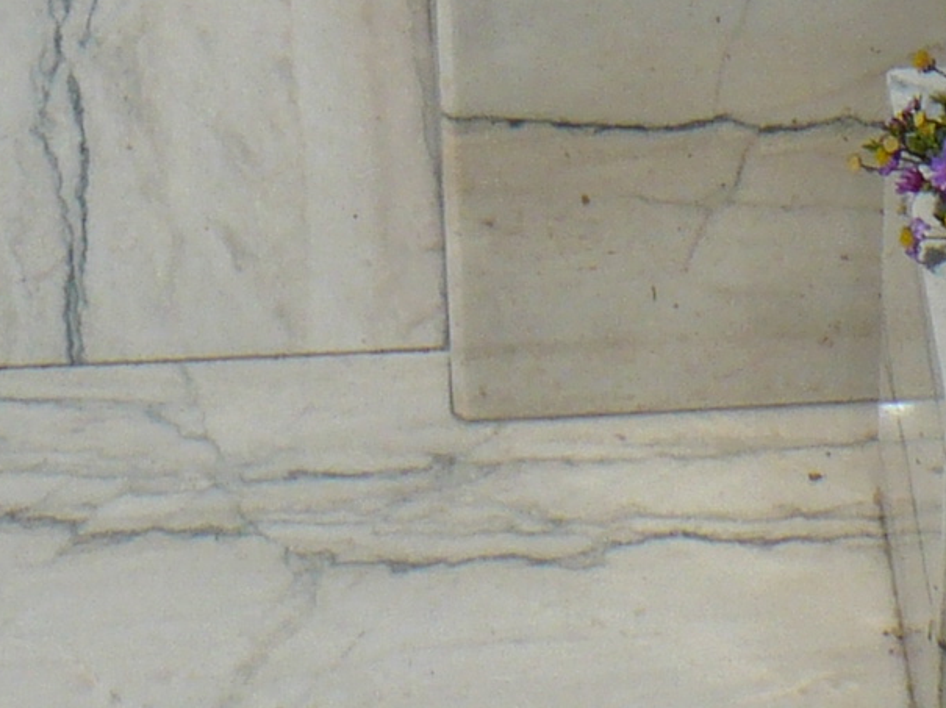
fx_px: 5135
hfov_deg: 10.5
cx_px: 478
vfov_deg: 7.7
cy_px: -442
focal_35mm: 188
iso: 100
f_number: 8
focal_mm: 6.1
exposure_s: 1/640
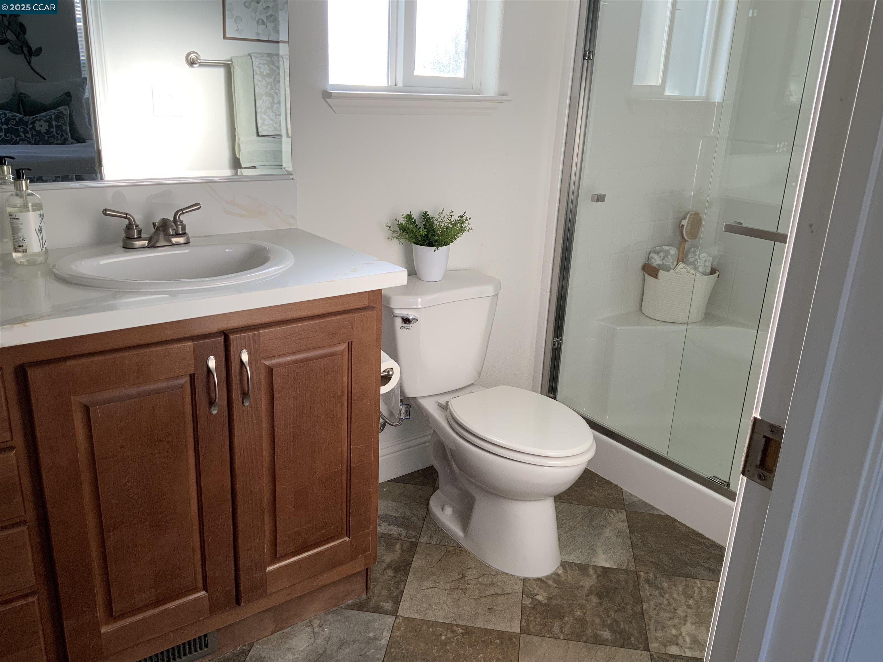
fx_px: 740
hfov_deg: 61.7
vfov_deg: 48.2
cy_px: 331
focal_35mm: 29
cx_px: 442
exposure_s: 1/120
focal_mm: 3
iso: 40
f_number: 1.8
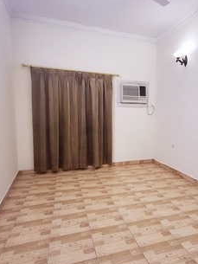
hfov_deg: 56.1
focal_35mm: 24
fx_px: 183
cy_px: 133
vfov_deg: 71.6
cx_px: 126
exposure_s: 1/50
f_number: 2.2
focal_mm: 1.64
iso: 64
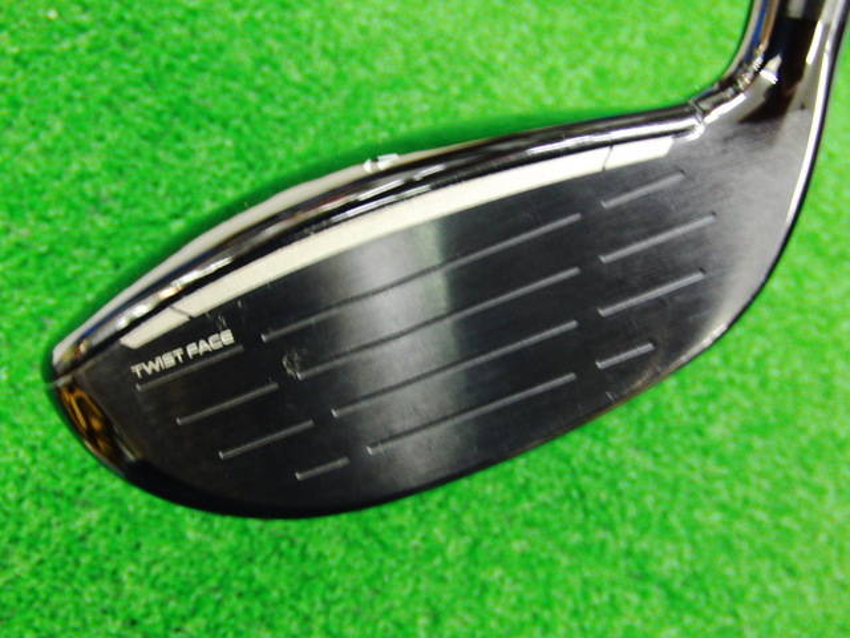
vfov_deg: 38.7
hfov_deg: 50.1
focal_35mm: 37
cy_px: 319
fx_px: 909
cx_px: 425
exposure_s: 1/13
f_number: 3.6
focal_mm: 6.42
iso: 400
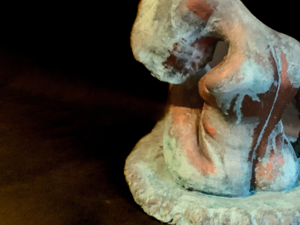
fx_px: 459
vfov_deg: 27.4
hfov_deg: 35.6
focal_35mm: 53
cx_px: 211
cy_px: 85
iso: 500
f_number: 1.8
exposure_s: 1/20
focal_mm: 3
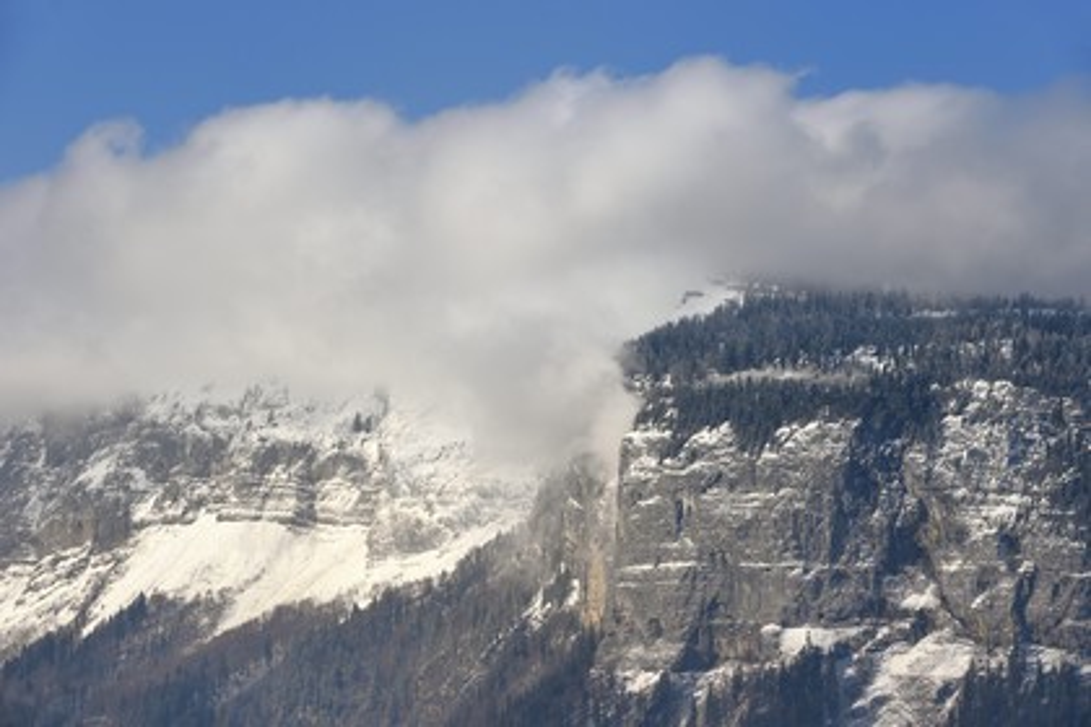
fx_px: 5455
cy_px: 364
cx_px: 546
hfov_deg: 11.4
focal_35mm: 180
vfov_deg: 7.6
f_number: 16
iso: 200
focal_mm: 180
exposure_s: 1/250
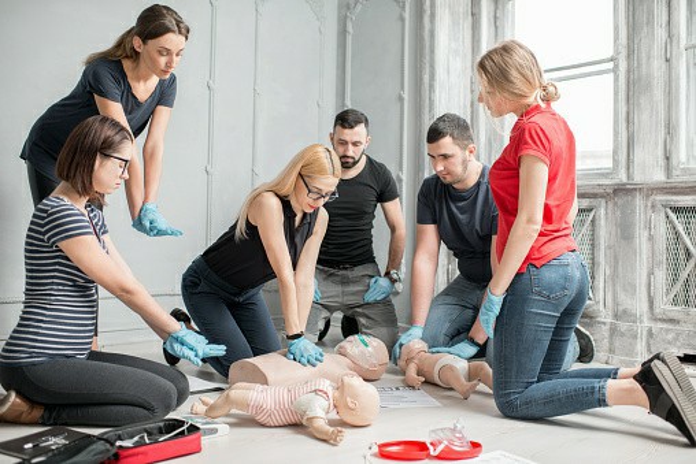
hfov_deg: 54.4
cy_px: 232
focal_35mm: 35
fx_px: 677
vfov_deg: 37.9
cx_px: 348
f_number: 2.2
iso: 250
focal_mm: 35
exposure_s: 1/160
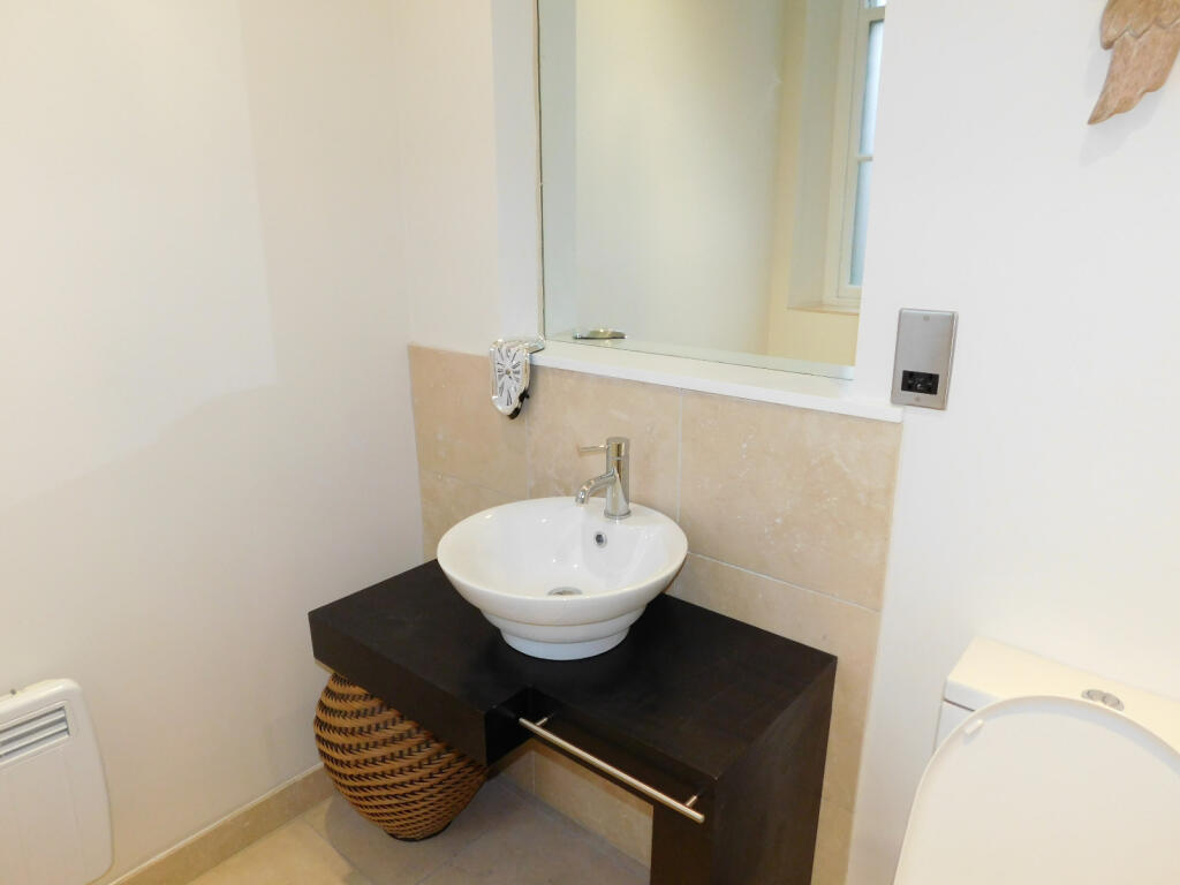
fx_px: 784
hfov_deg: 73.9
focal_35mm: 23
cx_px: 590
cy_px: 442
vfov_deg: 58.9
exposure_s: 1/30
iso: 400
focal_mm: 4
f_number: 3
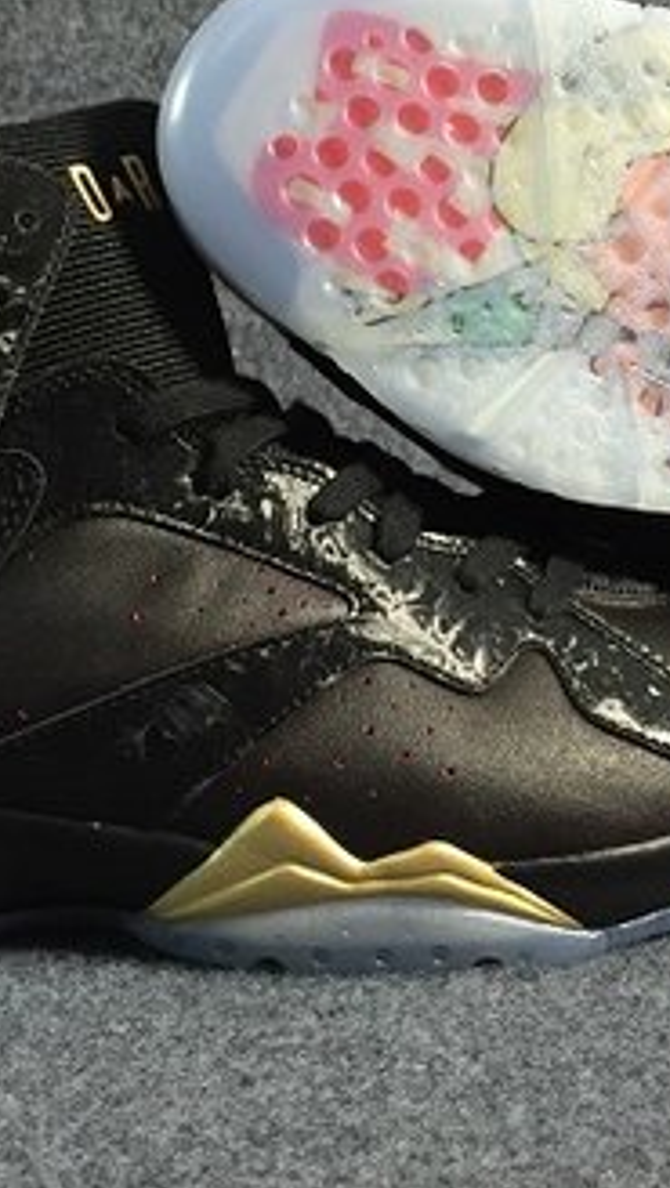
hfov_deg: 22.7
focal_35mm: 53
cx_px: 388
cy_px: 469
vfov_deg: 39.0
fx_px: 1670
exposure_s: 1/33
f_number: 2.2
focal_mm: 4.15
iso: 64
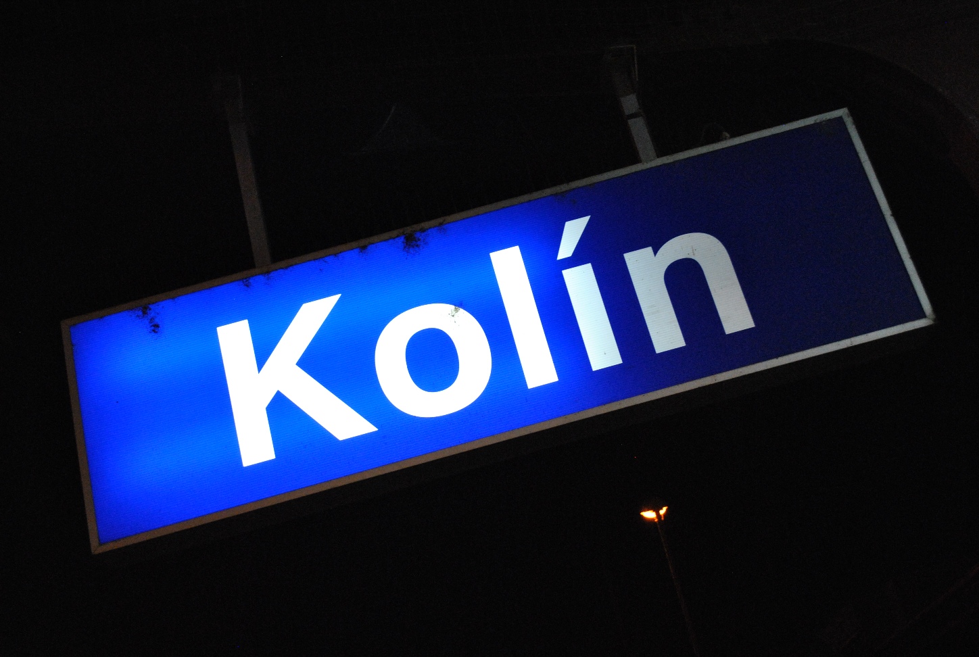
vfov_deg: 28.2
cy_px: 328
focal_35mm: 48
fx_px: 1308
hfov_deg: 41.0
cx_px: 490
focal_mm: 32
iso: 1000
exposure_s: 1/30
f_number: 4.8
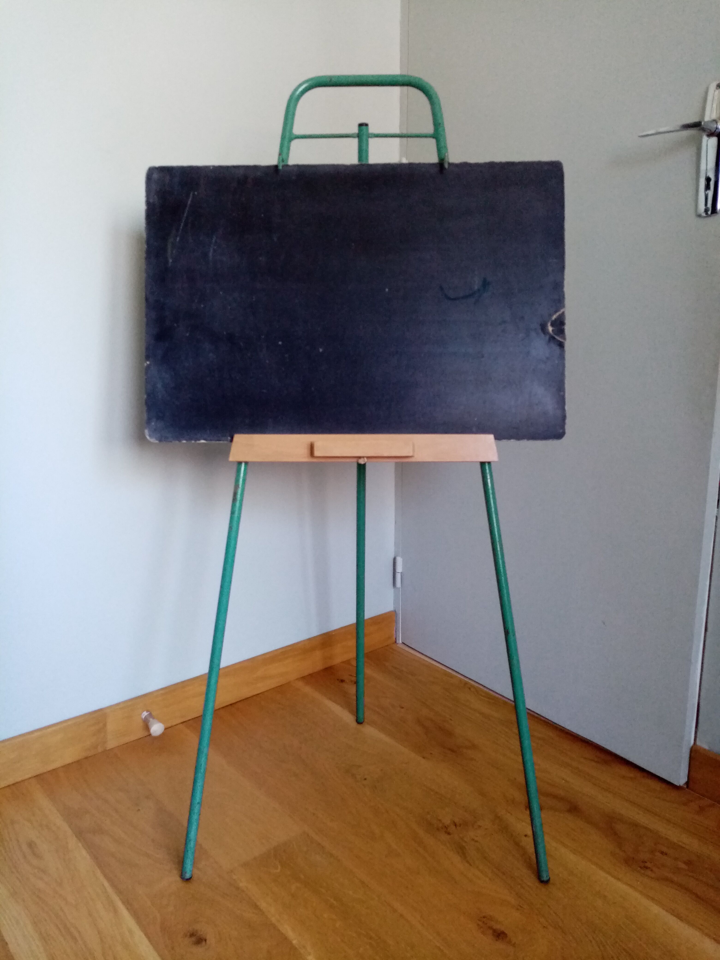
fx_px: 721
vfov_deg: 67.3
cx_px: 360
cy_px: 480
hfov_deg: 53.1
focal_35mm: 26
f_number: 1.8
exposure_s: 1/33.3
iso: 455
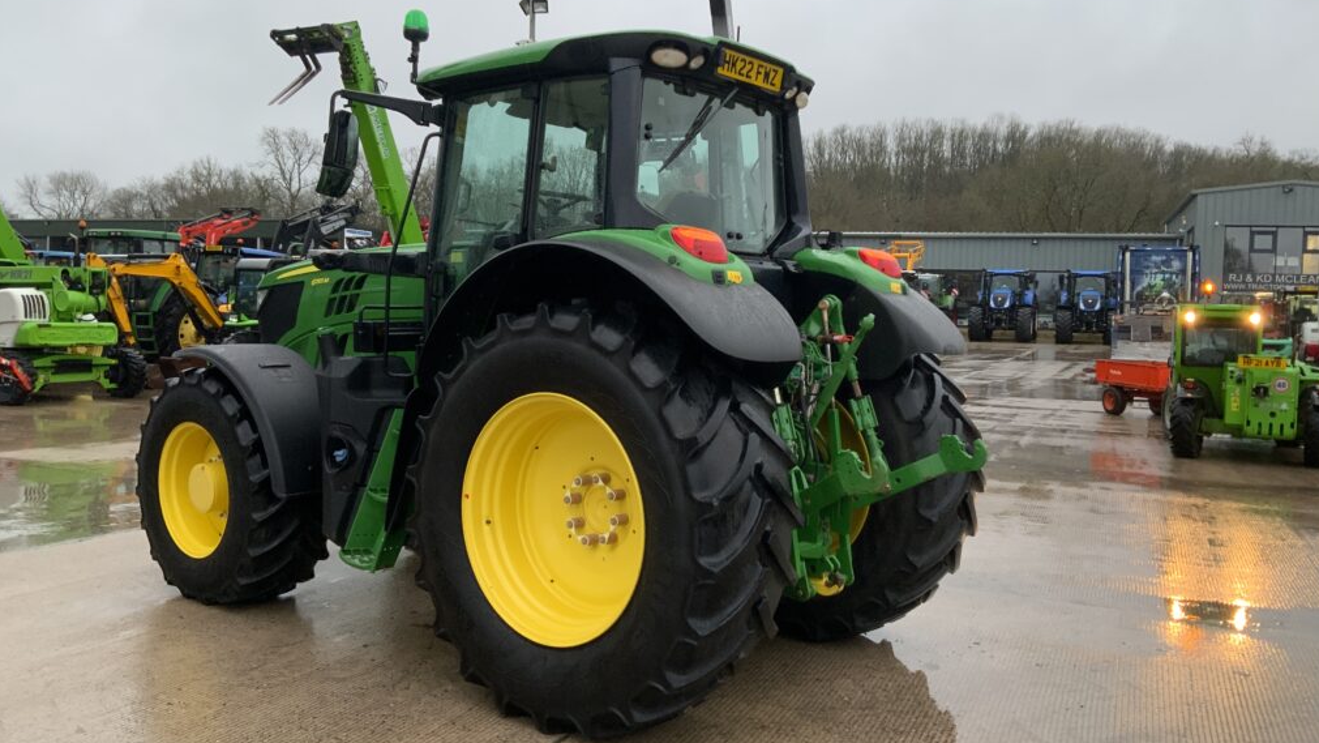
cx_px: 665
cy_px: 356
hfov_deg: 61.0
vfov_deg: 36.7
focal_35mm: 32
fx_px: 1119
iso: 64
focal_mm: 3
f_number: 1.8
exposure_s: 1/69
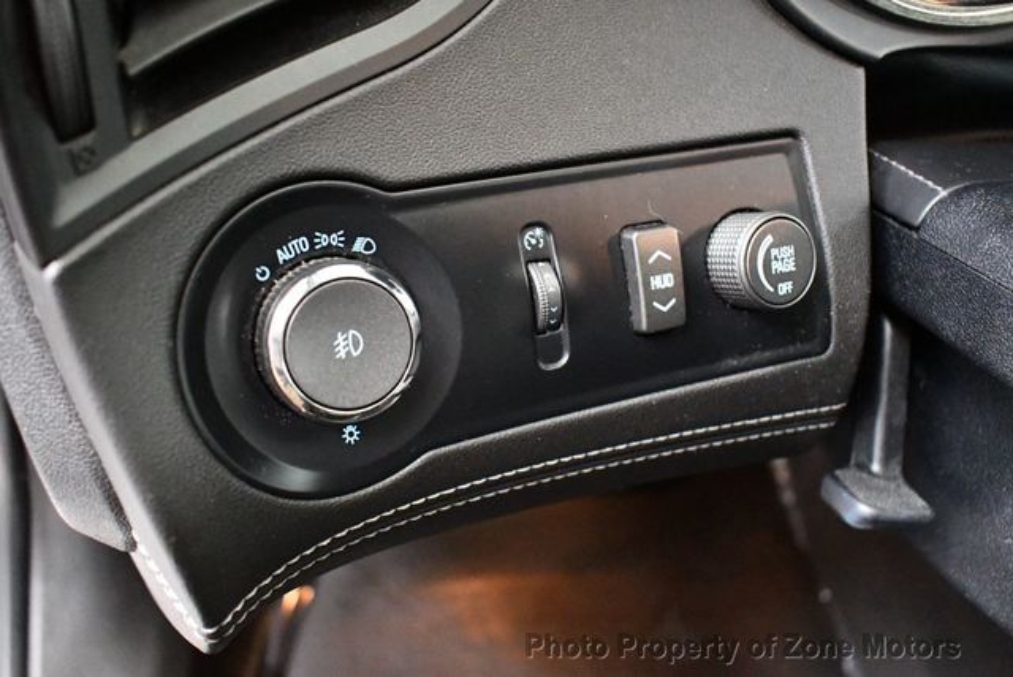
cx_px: 506
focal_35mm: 36
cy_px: 338
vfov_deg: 36.9
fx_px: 1014
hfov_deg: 53.1
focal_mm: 18
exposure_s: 1/60
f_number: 3.5
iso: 10000
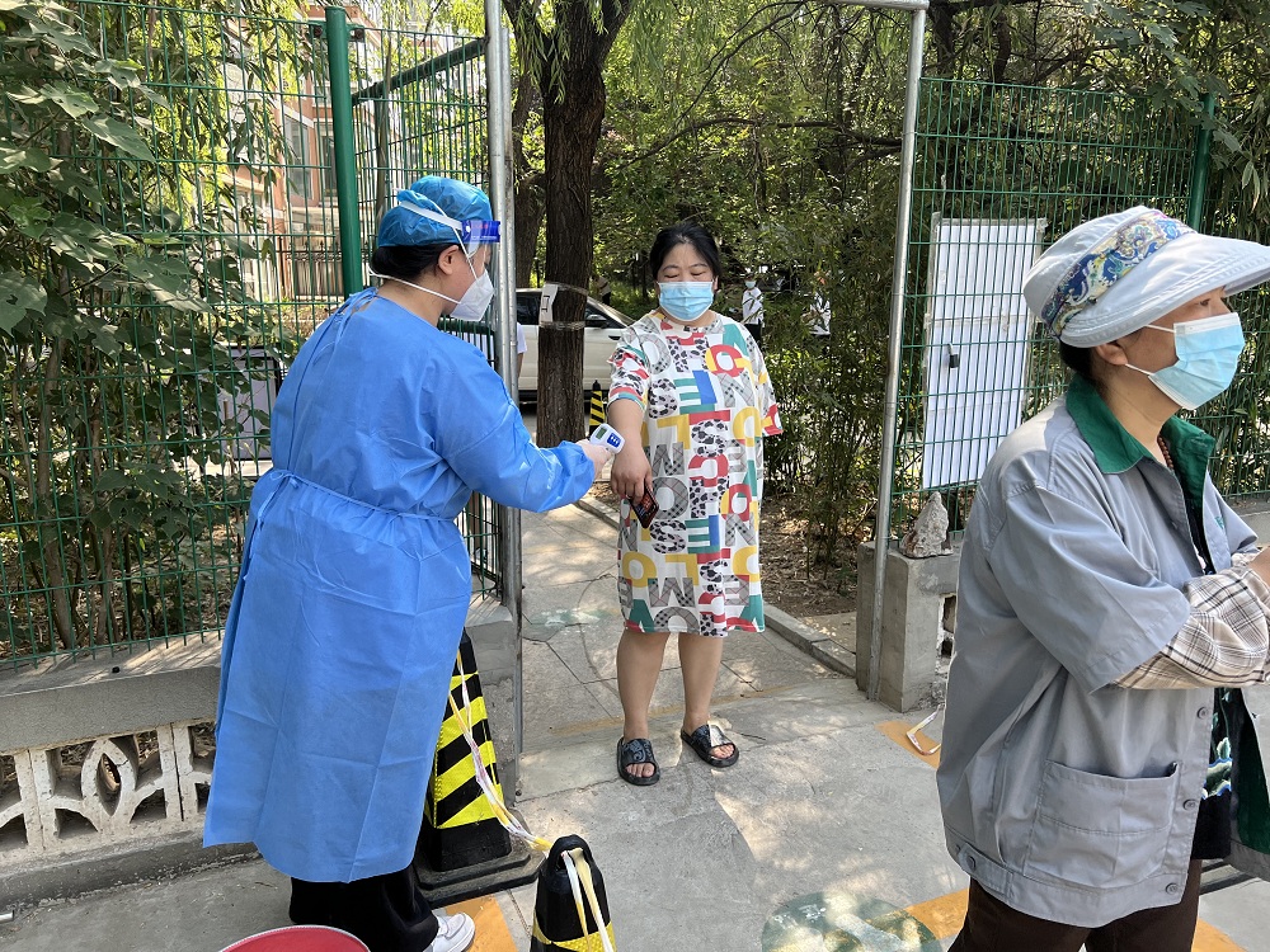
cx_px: 635
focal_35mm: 26
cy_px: 476
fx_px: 954
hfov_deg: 67.3
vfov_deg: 53.1
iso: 50
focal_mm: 5.7
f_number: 1.5
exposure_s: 1/552
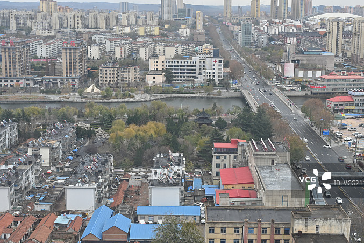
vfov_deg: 26.0
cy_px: 114
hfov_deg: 38.2
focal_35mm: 52
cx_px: 196
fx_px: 526
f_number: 8
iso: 250
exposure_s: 1/100
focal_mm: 44
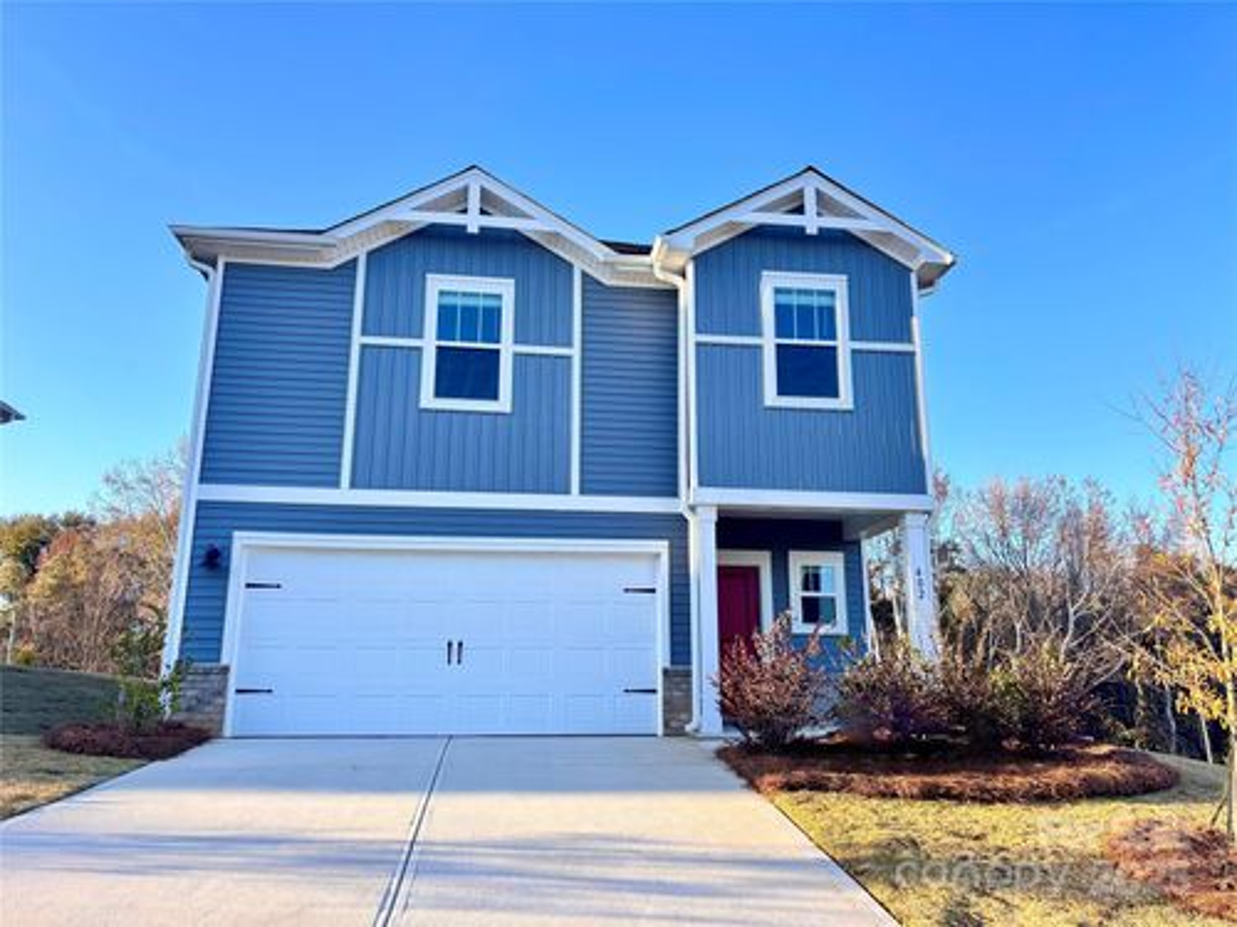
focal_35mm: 26
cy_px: 464
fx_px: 929
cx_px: 618
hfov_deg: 67.3
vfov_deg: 53.1
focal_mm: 5.96
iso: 50
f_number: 1.6
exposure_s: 1/495
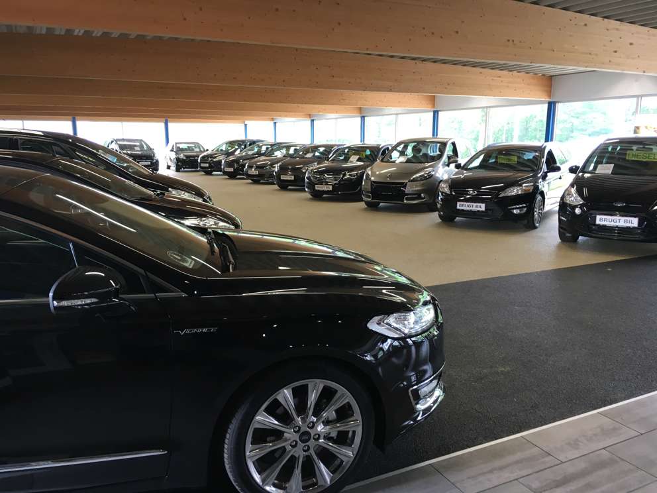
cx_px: 328
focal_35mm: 29
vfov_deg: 48.2
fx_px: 550
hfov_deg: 61.7
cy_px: 246
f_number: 2.2
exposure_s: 1/33
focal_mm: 4.15
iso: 64
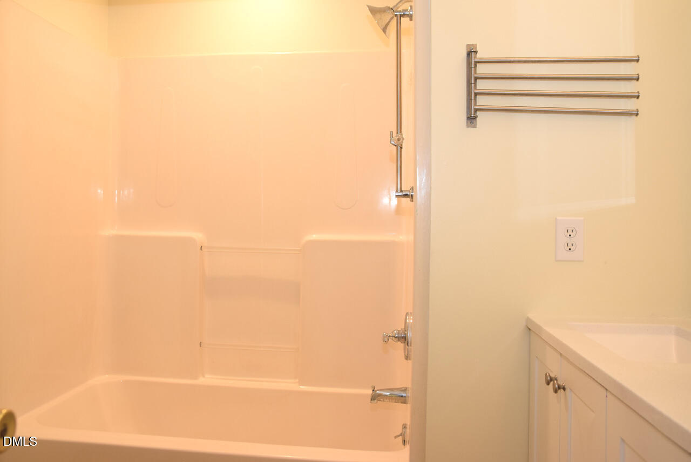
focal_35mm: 30
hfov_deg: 61.9
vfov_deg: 43.7
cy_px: 231
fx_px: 576
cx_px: 346
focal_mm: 20
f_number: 4
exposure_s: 1/60
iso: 560
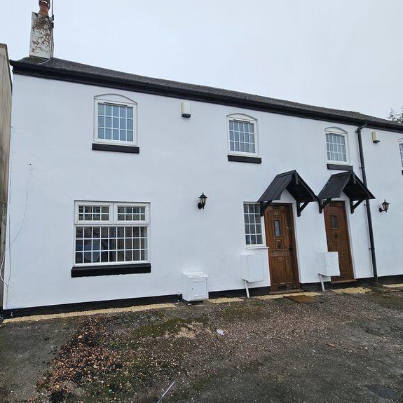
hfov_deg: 84.2
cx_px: 132
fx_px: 211
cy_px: 203
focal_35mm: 16
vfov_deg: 87.4
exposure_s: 1/255
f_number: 2.2
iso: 64
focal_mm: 2.2
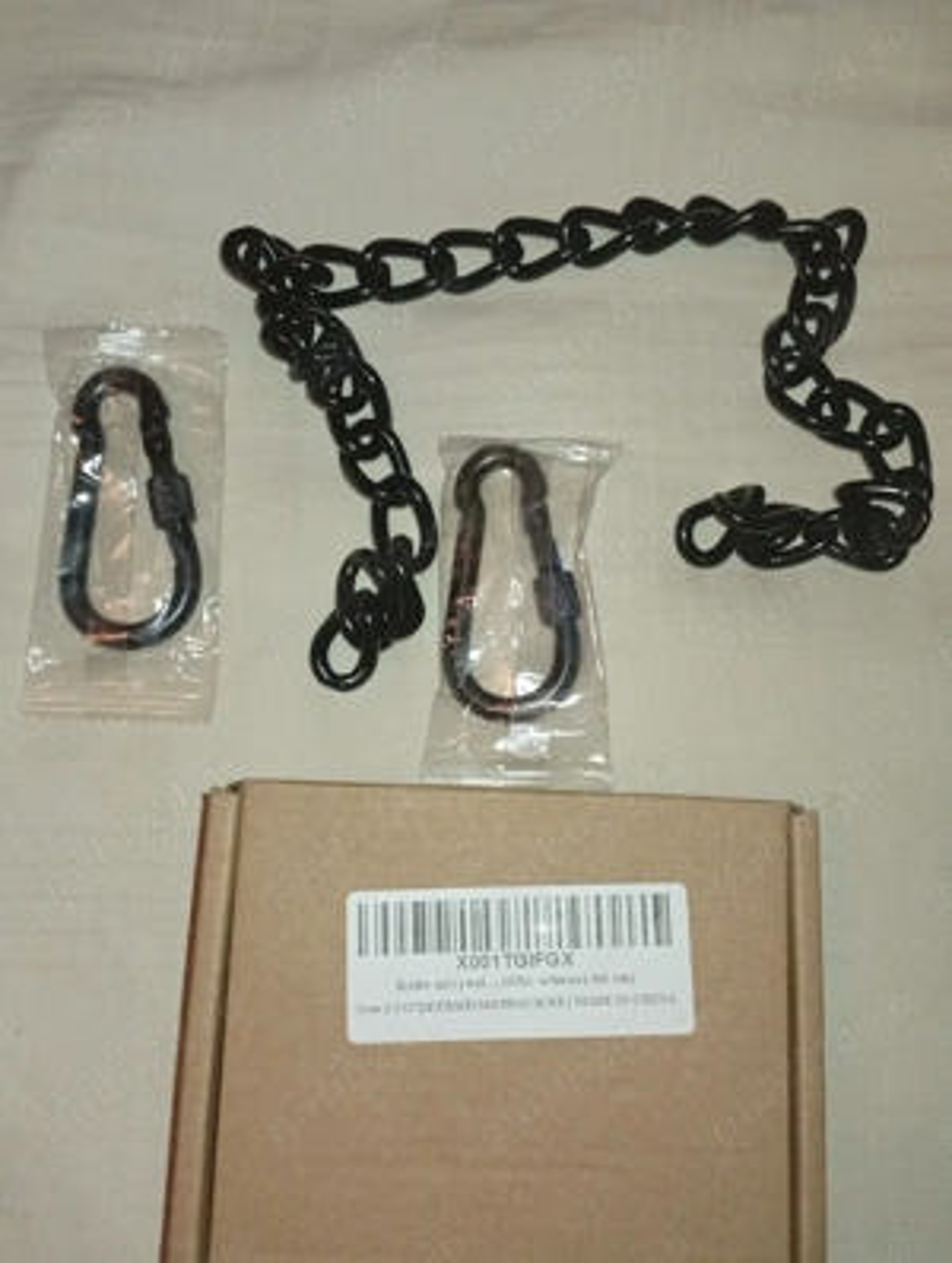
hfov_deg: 37.8
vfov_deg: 48.9
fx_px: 1389
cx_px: 476
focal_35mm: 38
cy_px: 632
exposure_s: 1/25
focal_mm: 3.98
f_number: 1.8
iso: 614
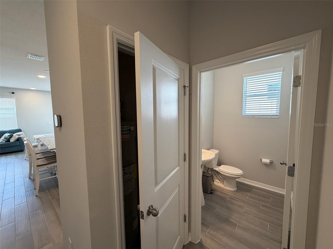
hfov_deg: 102.1
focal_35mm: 14
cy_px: 124
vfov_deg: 85.7
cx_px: 166
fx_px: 135
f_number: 2.2
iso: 250
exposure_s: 1/120
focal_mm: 2.22
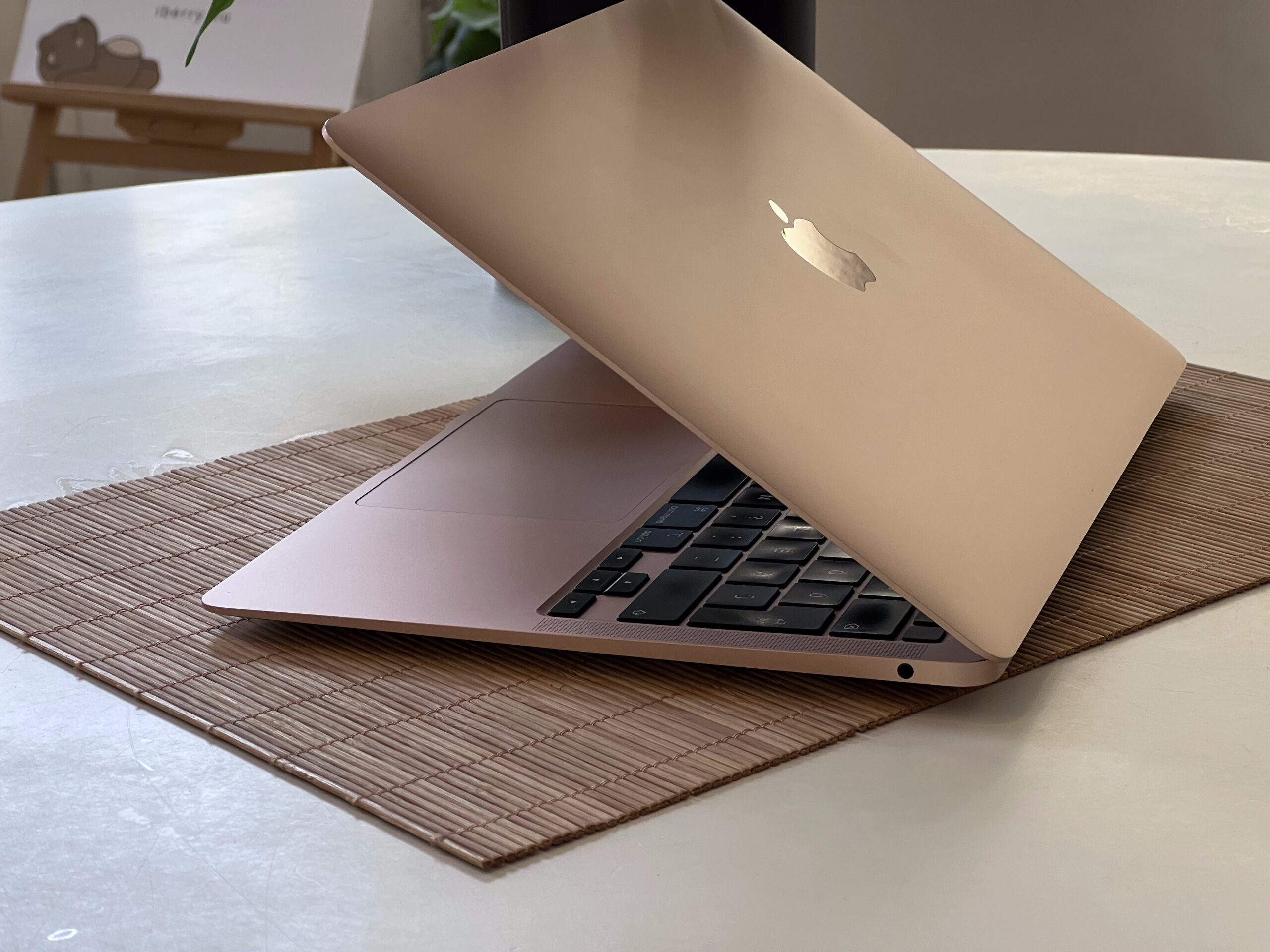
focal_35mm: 77
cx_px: 635
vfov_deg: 19.1
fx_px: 2825
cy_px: 476
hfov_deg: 25.3
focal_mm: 9
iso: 100
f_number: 2.8
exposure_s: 1/99
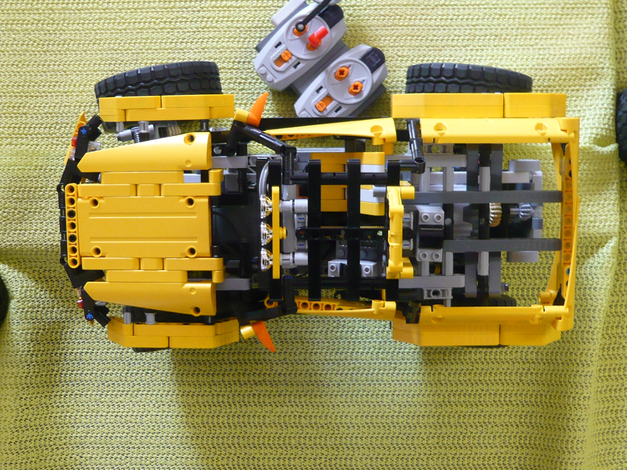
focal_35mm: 51
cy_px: 235
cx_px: 314
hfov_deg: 37.5
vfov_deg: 28.6
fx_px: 924
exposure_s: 1/15
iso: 200
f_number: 3.1
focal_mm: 5.5
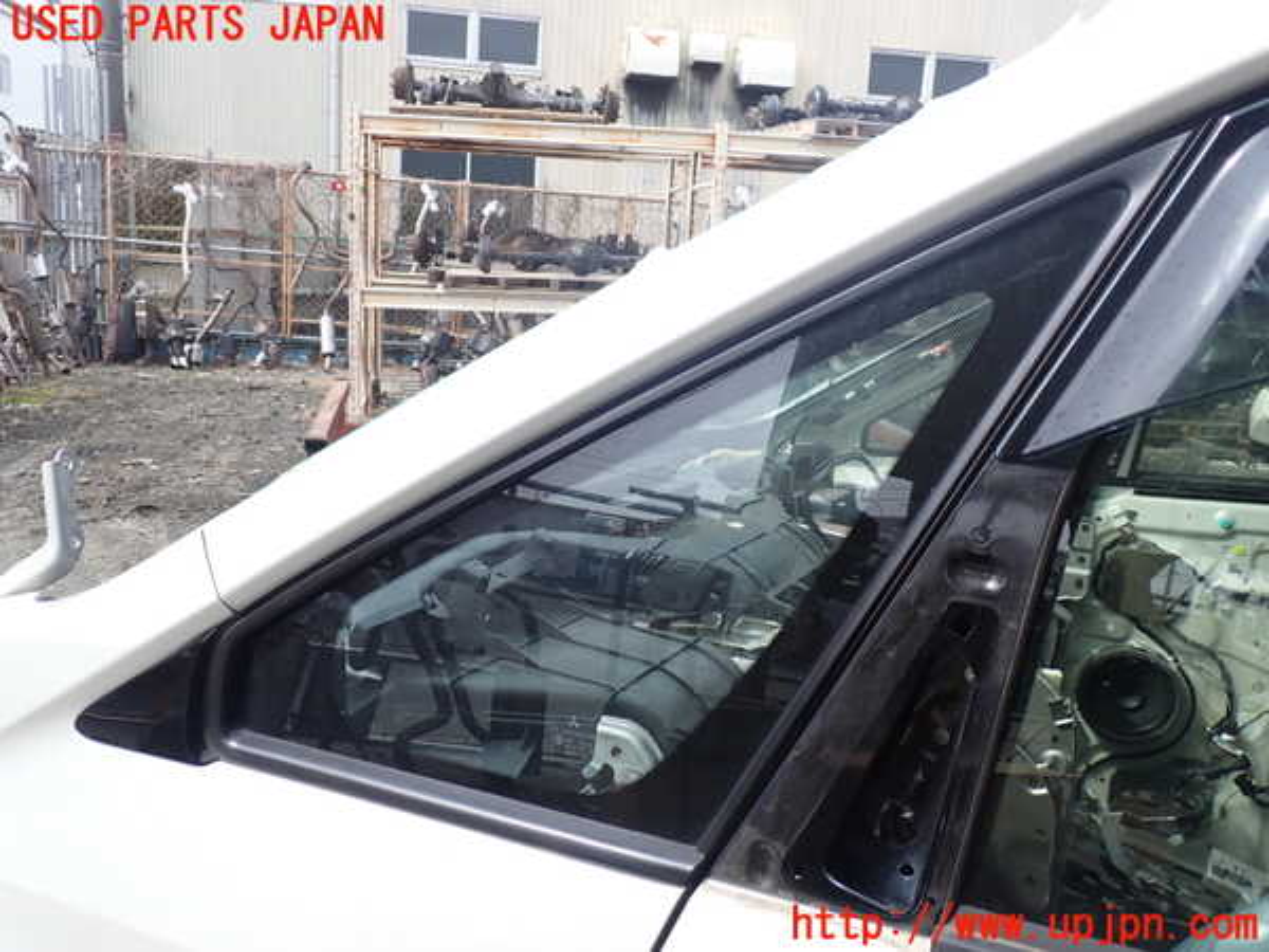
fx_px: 1100
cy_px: 476
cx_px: 634
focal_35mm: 30
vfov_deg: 46.8
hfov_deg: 60.0
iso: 100
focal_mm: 5.4
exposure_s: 1/400
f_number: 3.2
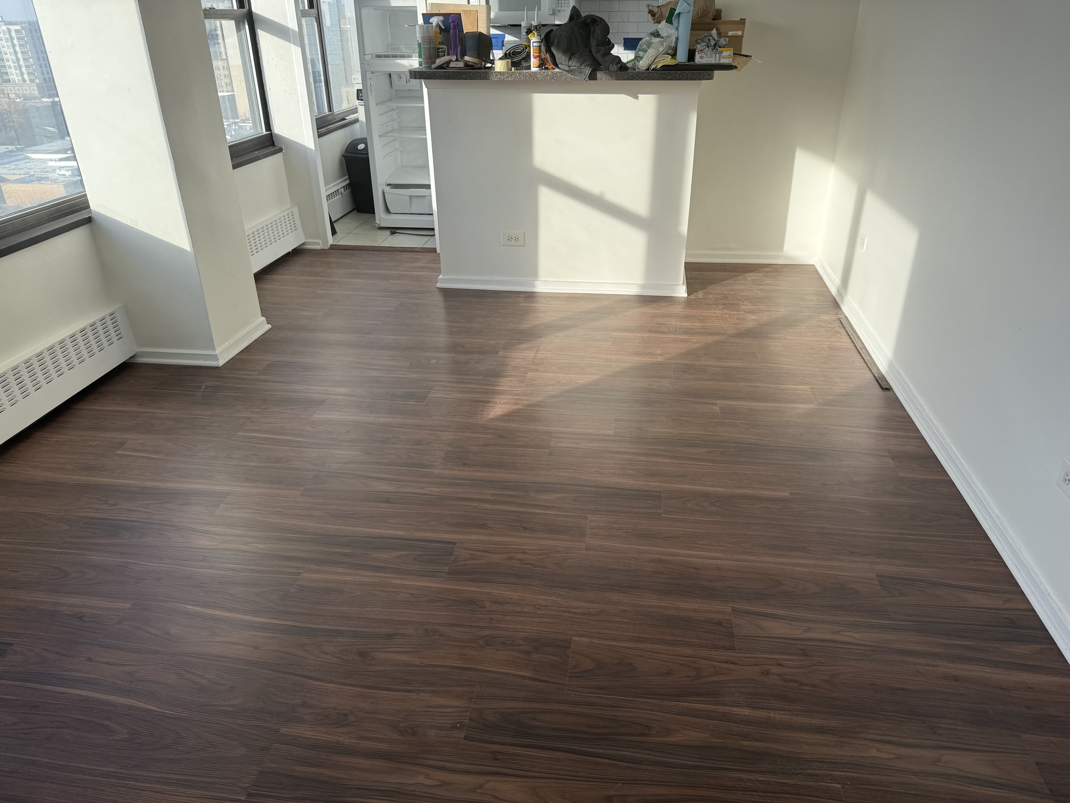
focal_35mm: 24
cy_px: 402
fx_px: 742
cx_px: 535
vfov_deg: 56.8
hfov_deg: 71.6
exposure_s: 1/955
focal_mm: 6.76
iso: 80
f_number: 1.78
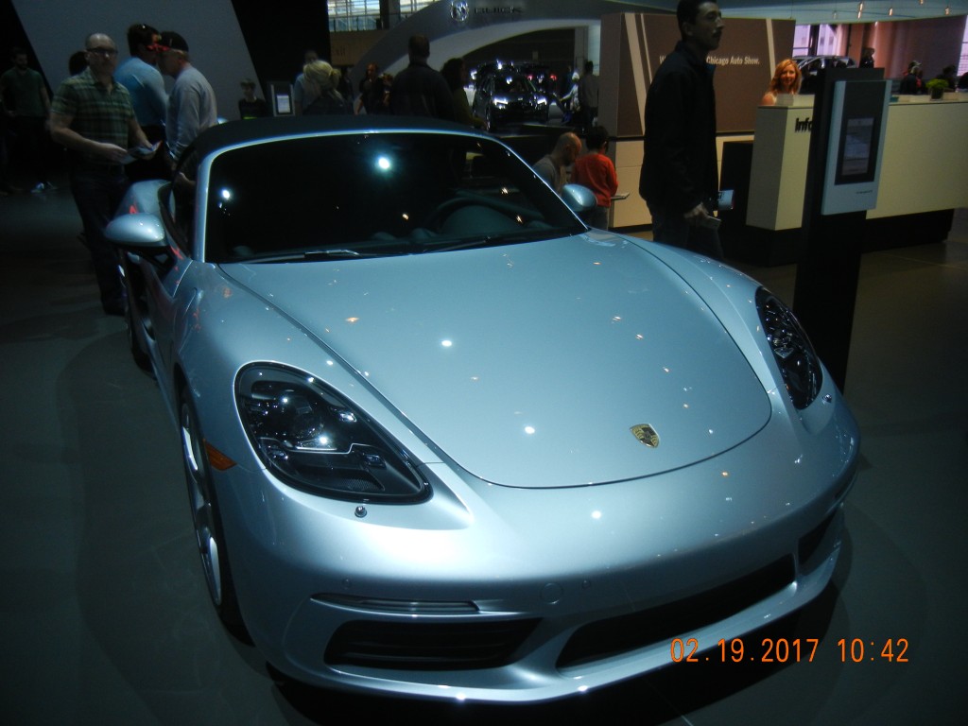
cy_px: 363
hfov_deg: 60.0
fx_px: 839
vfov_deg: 46.8
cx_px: 484
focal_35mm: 30
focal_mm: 5.4
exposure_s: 1/250
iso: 294
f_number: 3.5
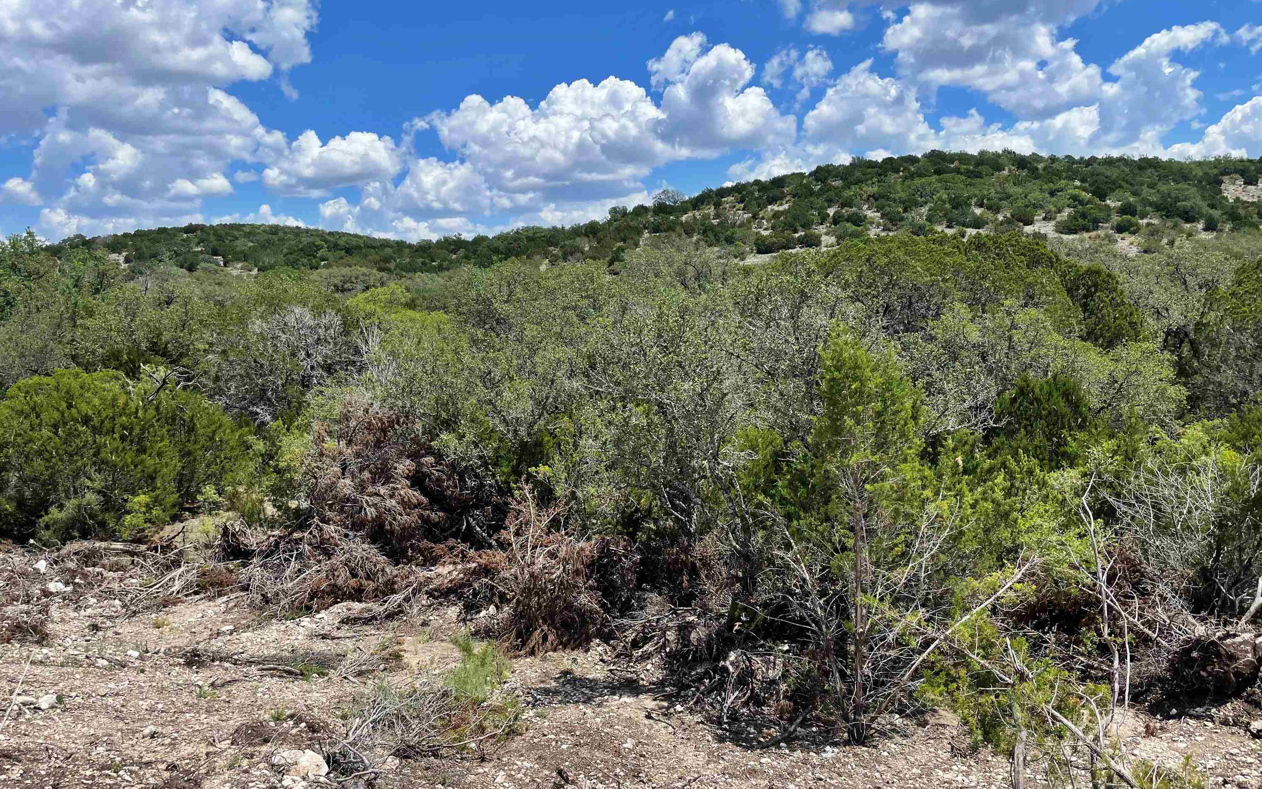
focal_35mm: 28
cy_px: 408
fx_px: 963
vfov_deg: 44.5
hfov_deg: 66.5
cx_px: 626
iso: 32
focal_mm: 4.2
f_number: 1.6
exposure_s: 1/4000
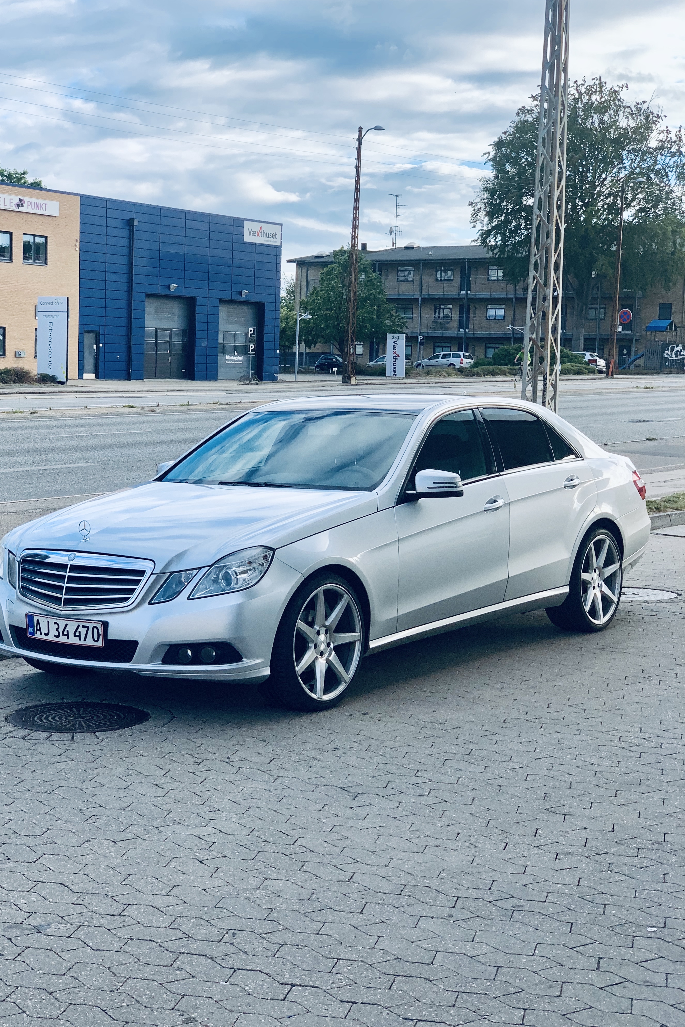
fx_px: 1570
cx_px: 296
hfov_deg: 24.6
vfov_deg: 36.2
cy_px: 507
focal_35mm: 55
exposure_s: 1/375
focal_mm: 6
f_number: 2.4
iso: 16
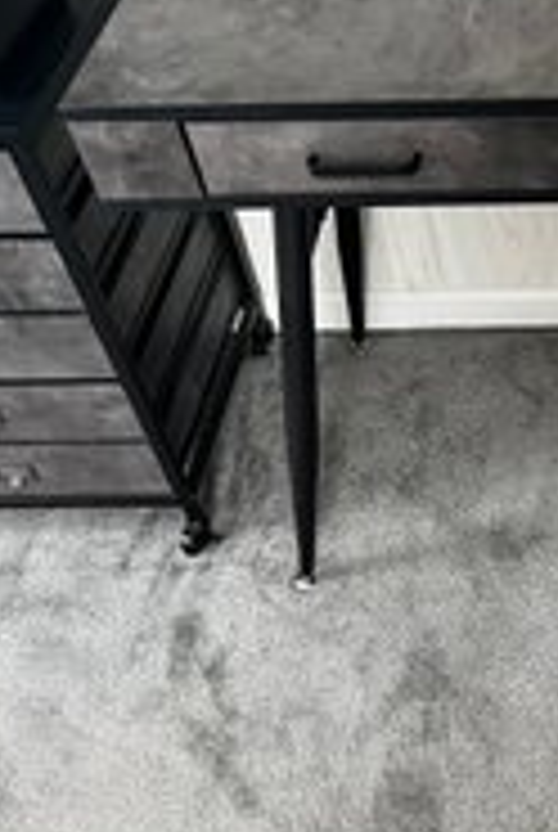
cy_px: 394
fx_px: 1158
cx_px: 646
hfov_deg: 24.8
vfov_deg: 39.5
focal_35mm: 50
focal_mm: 5.7
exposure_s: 1/60
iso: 160
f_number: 1.5
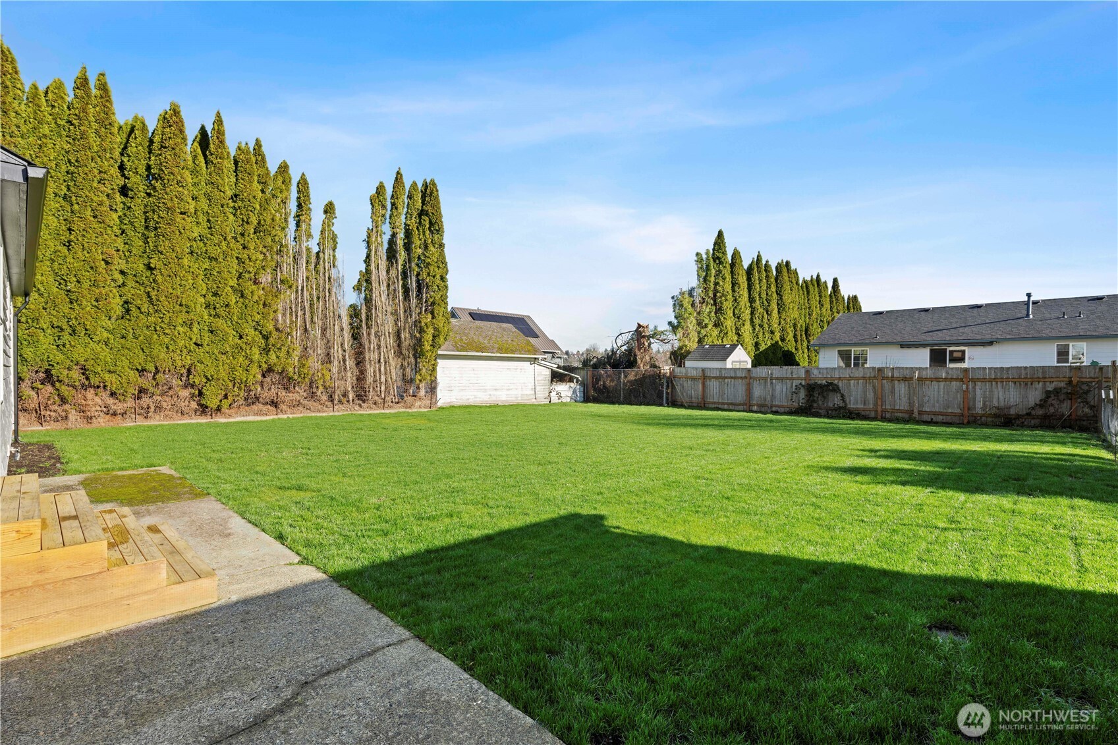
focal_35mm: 16
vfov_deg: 72.0
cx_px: 559
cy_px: 372
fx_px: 512
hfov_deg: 95.0
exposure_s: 1/160
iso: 200
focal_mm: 16.5
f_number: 8
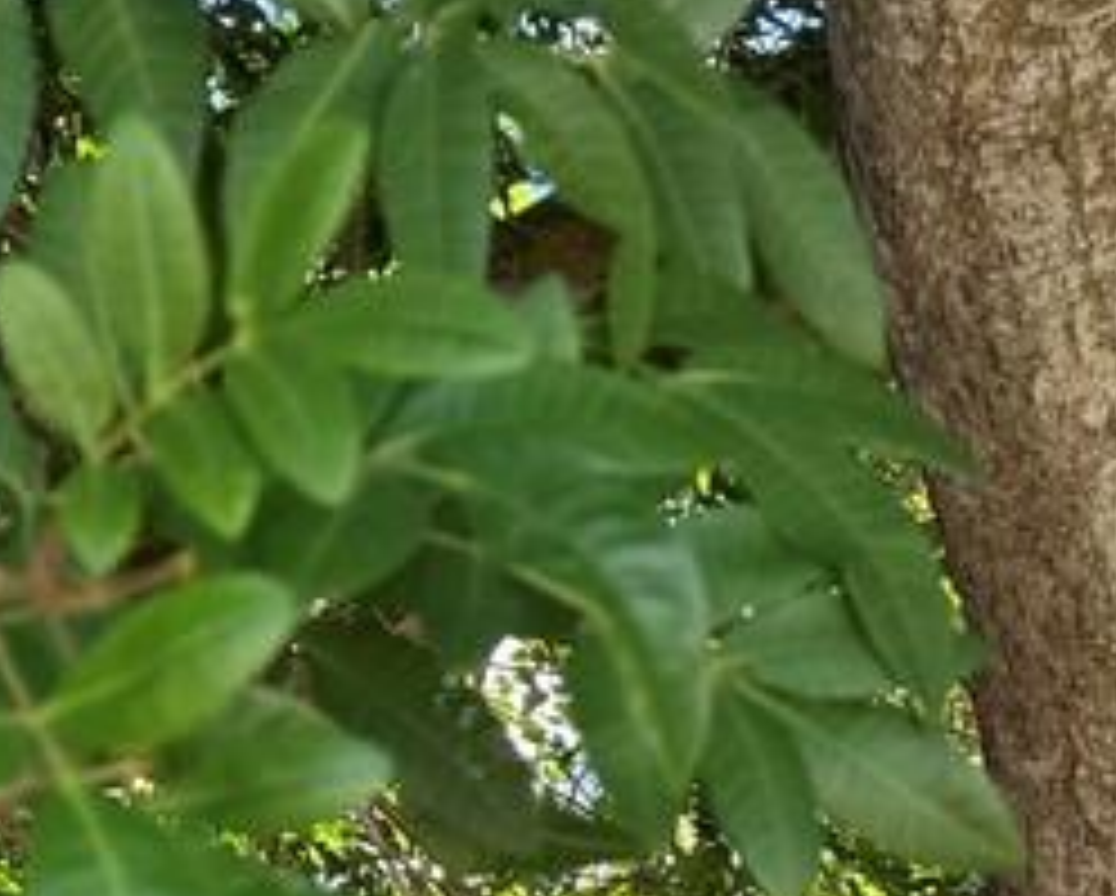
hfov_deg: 12.4
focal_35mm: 151
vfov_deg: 9.2
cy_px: 2112
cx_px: 1449
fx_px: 4993
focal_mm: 6.76
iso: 80
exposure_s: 1/305
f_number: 1.78
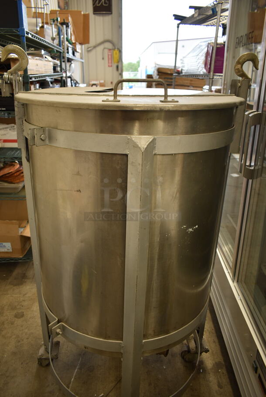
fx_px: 299
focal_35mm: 27
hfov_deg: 48.0
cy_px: 198
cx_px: 133
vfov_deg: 67.3
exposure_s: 1/30
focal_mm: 18
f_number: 3.5
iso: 250
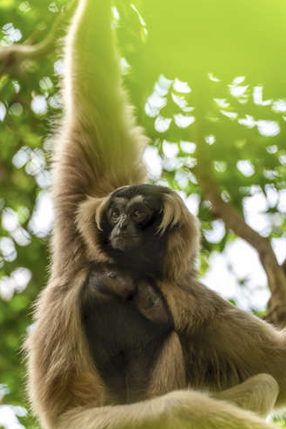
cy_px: 226
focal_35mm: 169
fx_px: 2014
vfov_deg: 12.2
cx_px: 130
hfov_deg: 8.1
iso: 100
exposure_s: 1/200
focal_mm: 144
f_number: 2.8
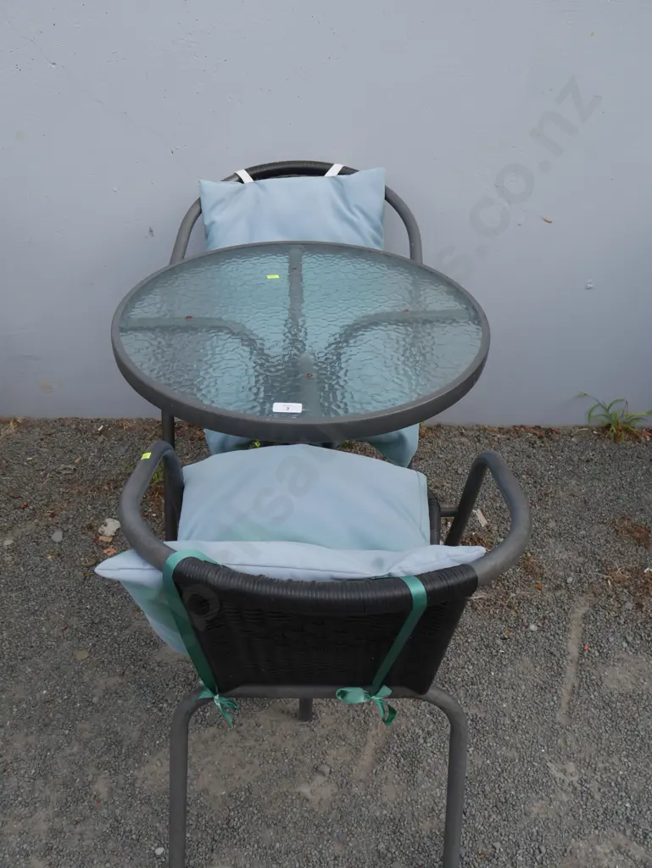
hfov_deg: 46.8
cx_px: 326
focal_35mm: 30
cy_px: 434
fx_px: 753
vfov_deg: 59.9
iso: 200
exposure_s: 1/320
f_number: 6.3
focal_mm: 15
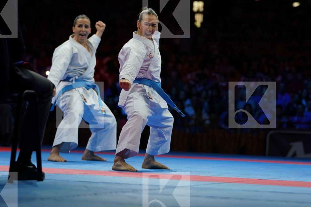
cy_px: 105
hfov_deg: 14.0
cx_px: 166
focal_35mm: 147
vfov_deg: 9.3
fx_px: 1270
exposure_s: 1/500
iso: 500
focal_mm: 100
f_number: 2.8
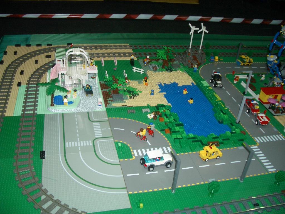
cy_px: 107
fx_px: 288
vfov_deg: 40.7
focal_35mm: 35
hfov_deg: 52.6
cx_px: 142
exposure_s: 1/60
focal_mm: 5.8
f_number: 2.6
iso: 100
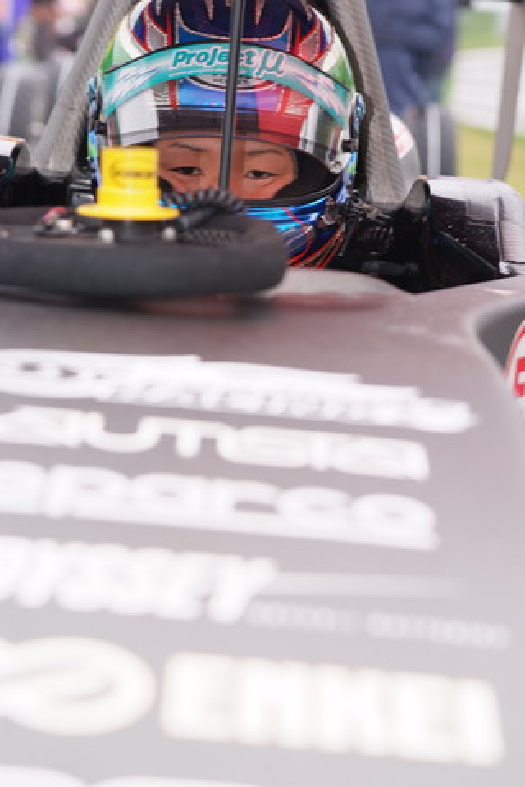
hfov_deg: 12.1
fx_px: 2472
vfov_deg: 18.1
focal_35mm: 113
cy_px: 394
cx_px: 262
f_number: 4
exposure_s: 1/60
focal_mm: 75
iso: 100
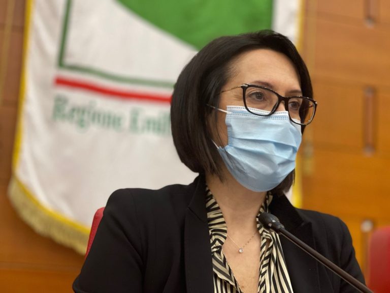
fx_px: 721
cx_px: 195
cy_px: 146
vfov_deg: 22.9
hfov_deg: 30.3
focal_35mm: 64
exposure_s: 1/33
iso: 320
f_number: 2.2
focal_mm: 7.5
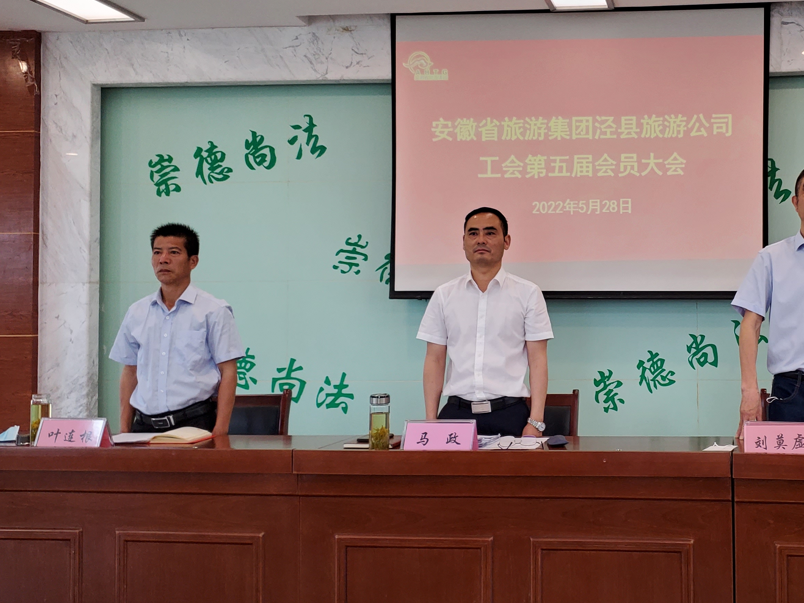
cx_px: 609
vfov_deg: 32.1
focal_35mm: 45
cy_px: 260
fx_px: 1045
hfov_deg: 40.8
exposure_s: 1/100
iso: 160
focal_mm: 4.3
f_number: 1.5
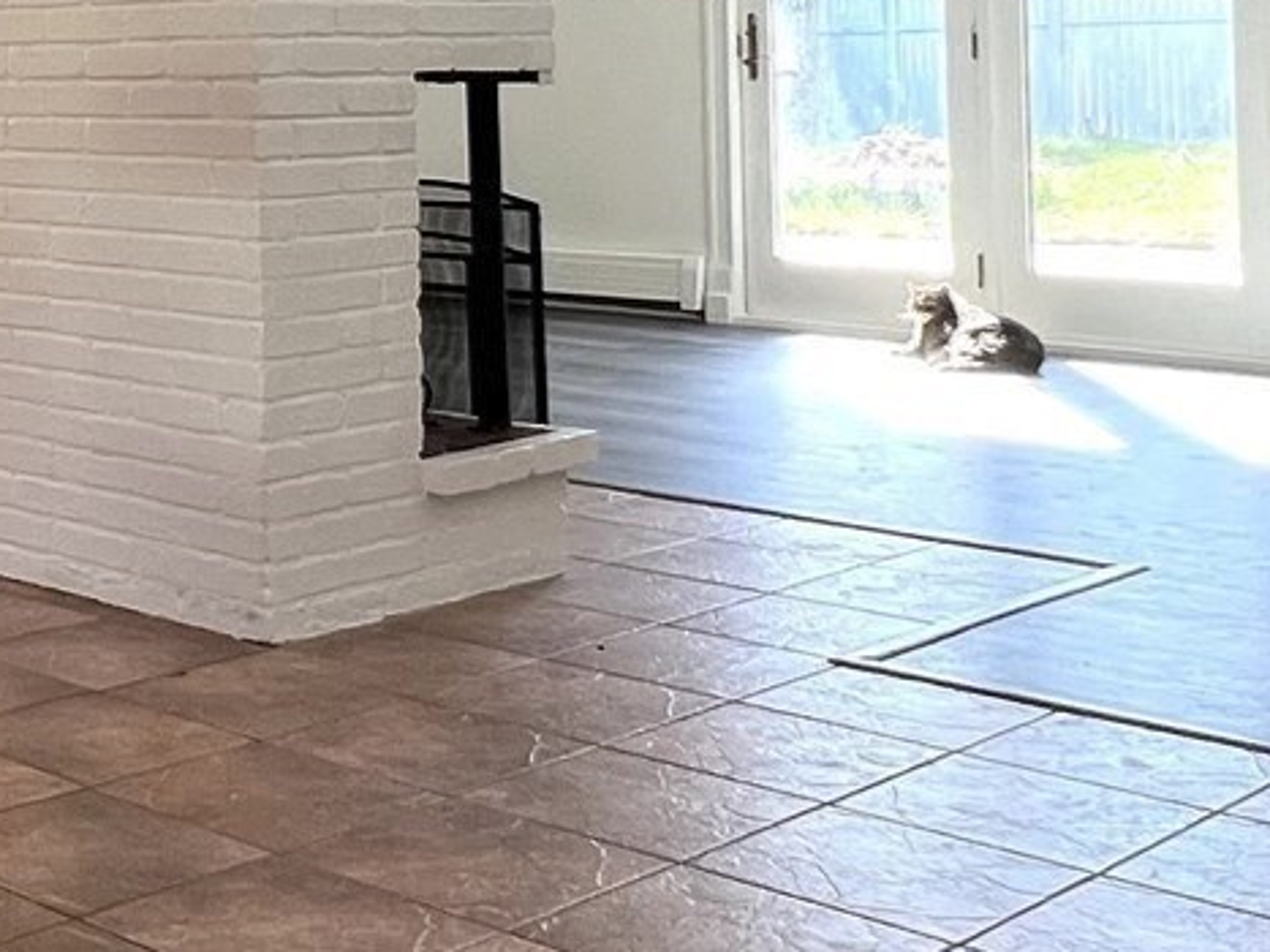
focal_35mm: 57
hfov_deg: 30.3
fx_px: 2091
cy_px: 3
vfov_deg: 24.5
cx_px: -122
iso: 64
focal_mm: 1.57
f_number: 1.8
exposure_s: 1/120
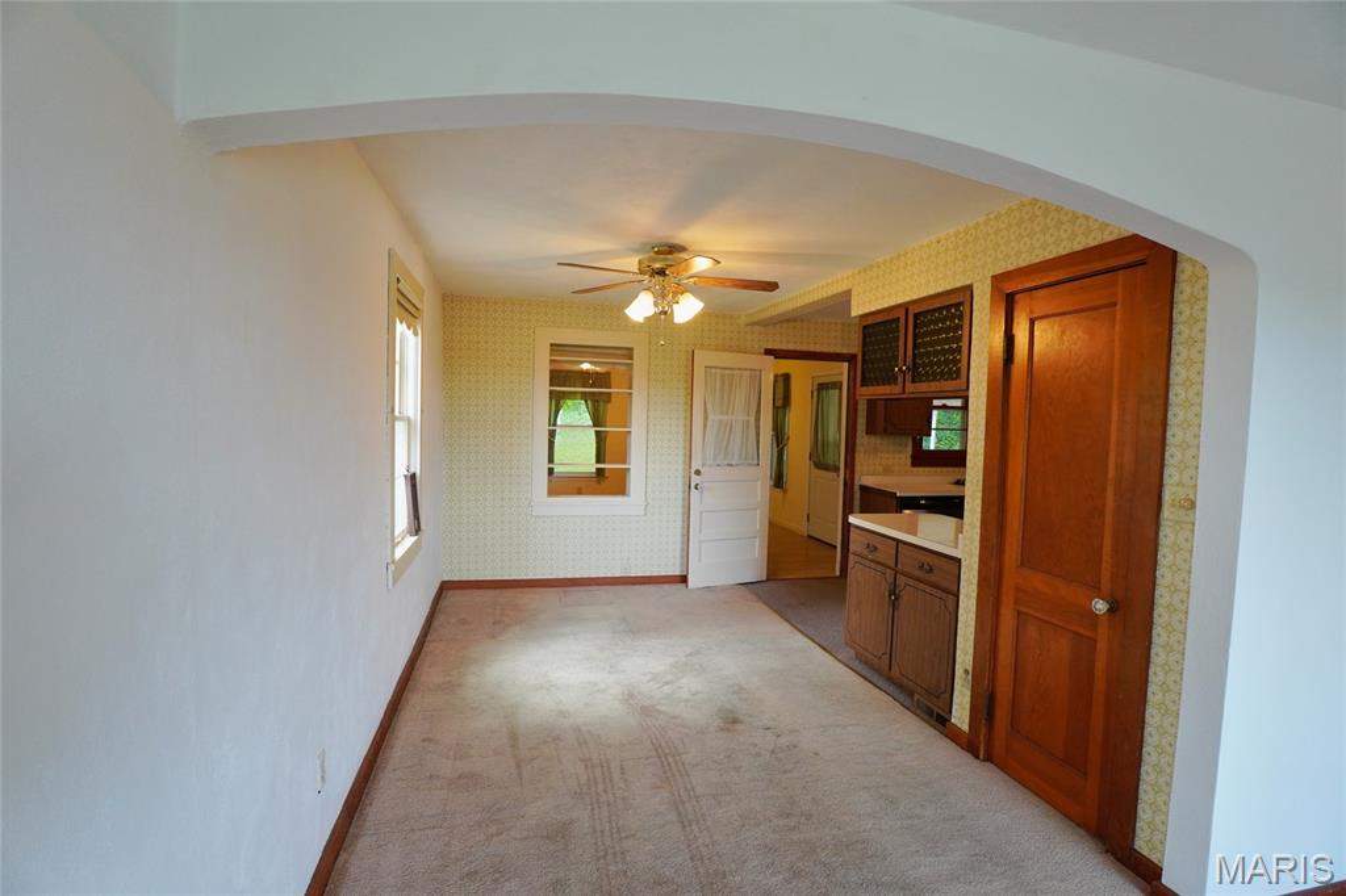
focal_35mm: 16
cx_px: 673
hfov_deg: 95.0
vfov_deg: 72.0
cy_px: 448
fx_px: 617
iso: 800
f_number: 4
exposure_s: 1/160
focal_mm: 11
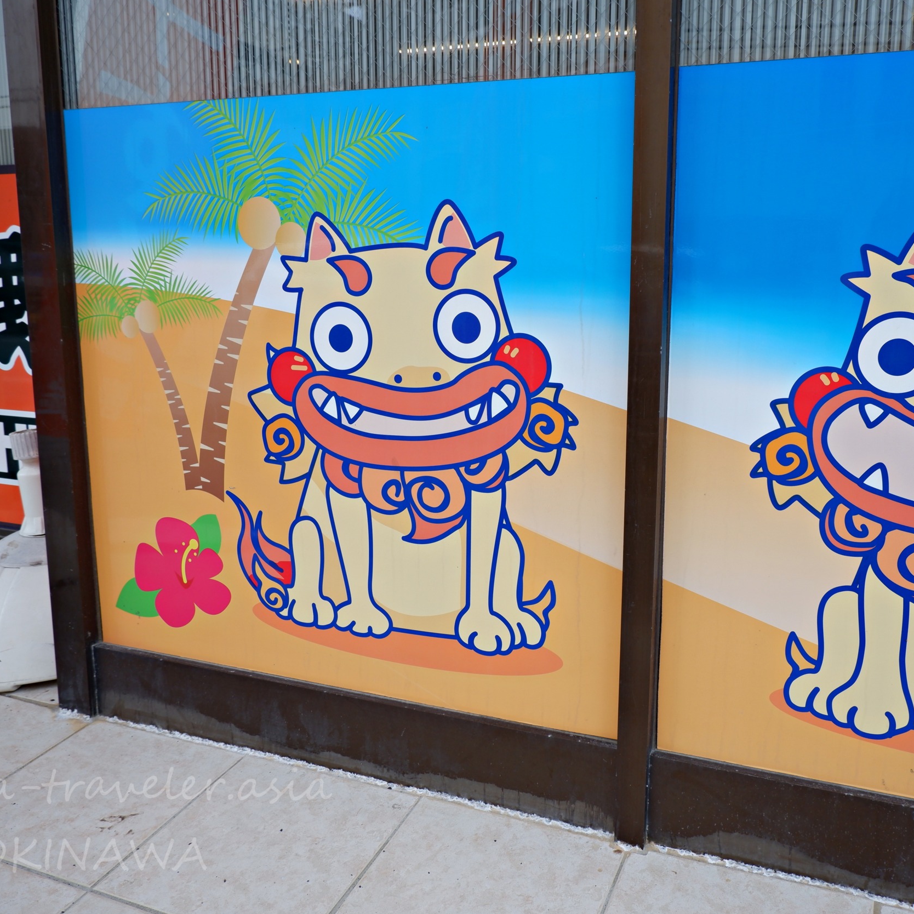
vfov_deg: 54.0
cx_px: 542
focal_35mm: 30
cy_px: 454
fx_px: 896
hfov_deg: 53.7
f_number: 6.4
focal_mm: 15
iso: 200
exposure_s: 1/140
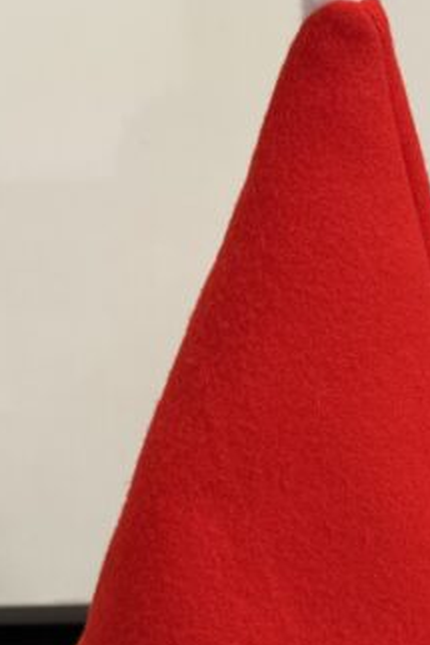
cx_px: 366
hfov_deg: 21.6
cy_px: 433
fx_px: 1110
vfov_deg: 32.1
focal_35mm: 62
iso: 250
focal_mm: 6.76
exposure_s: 1/50
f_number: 1.78
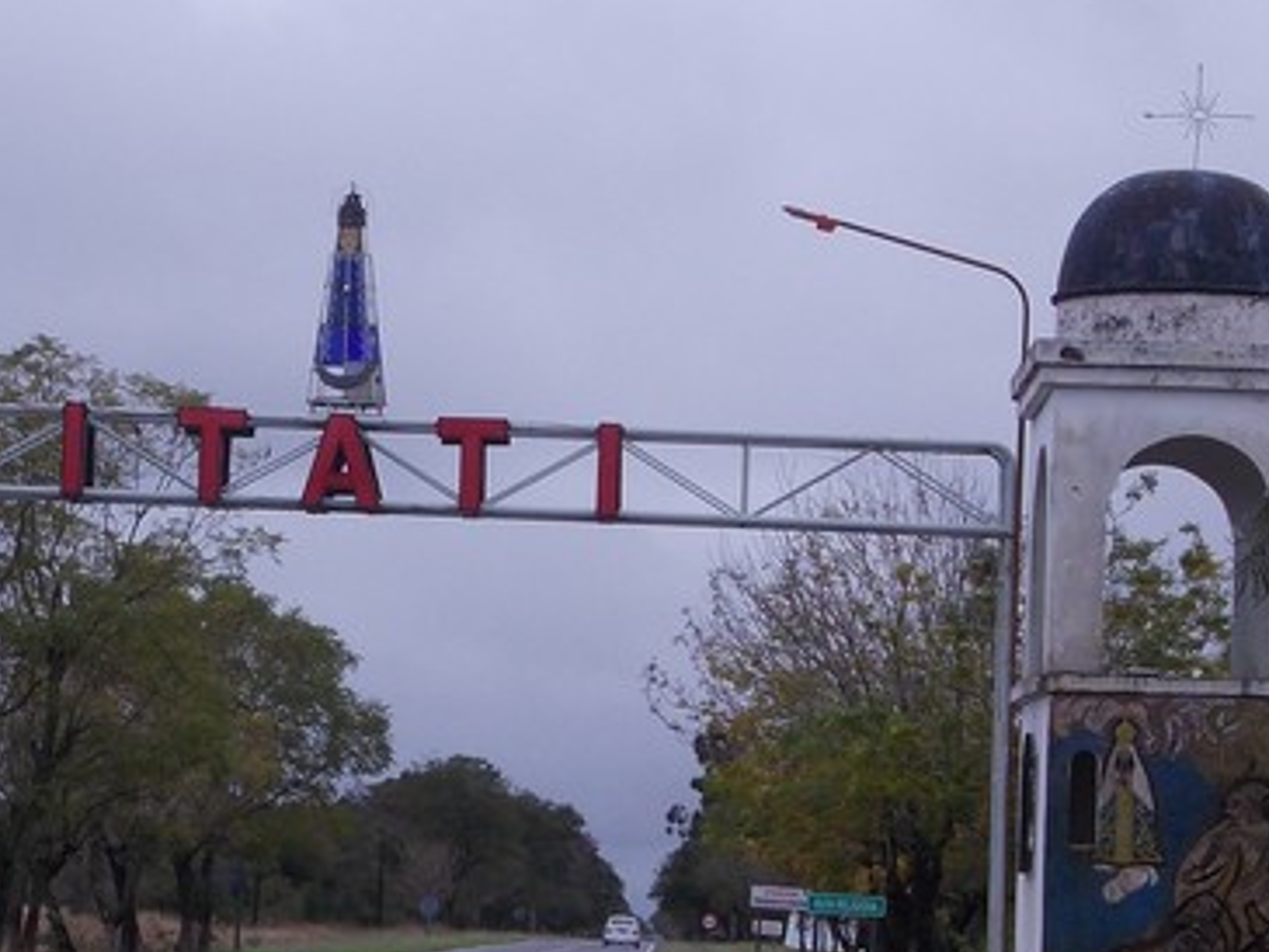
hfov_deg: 13.2
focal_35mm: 149
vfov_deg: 10.0
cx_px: 337
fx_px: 5464
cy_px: 612
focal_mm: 10
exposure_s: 1/400
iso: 80
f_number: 4.3
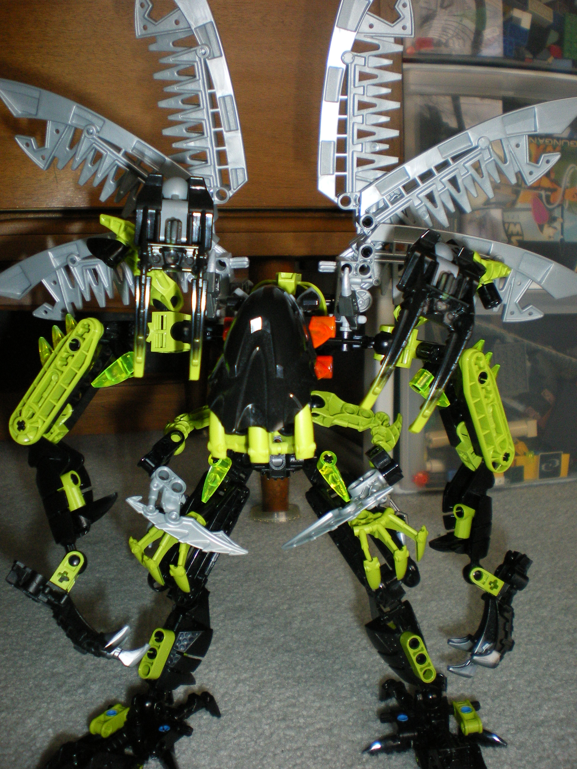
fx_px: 800
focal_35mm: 36
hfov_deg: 39.7
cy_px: 384
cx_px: 288
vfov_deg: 51.4
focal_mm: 6.3
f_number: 3.1
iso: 250
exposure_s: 1/50
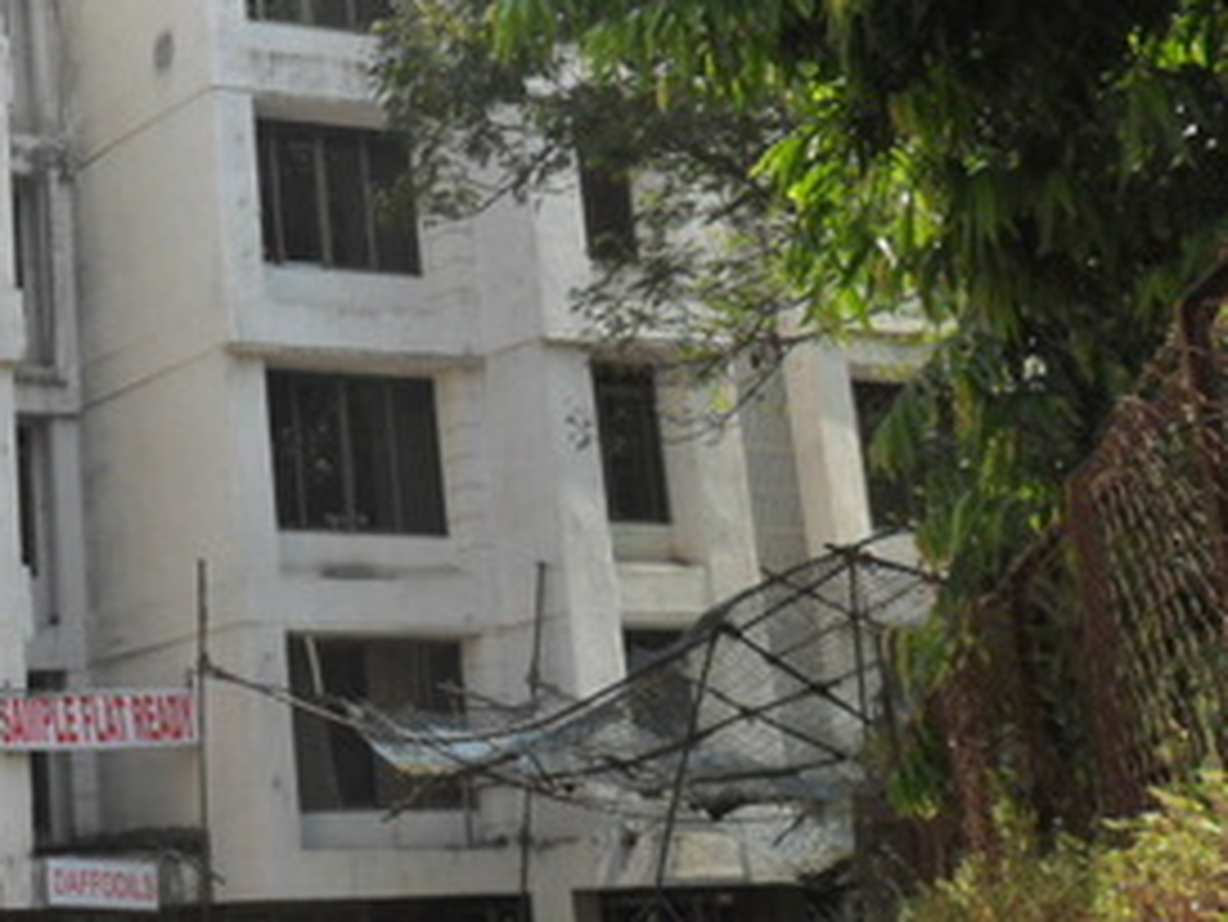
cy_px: 175
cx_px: -130
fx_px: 2662
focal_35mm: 75
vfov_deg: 19.4
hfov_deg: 24.2
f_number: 3.7
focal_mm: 5.7
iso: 100
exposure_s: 1/500
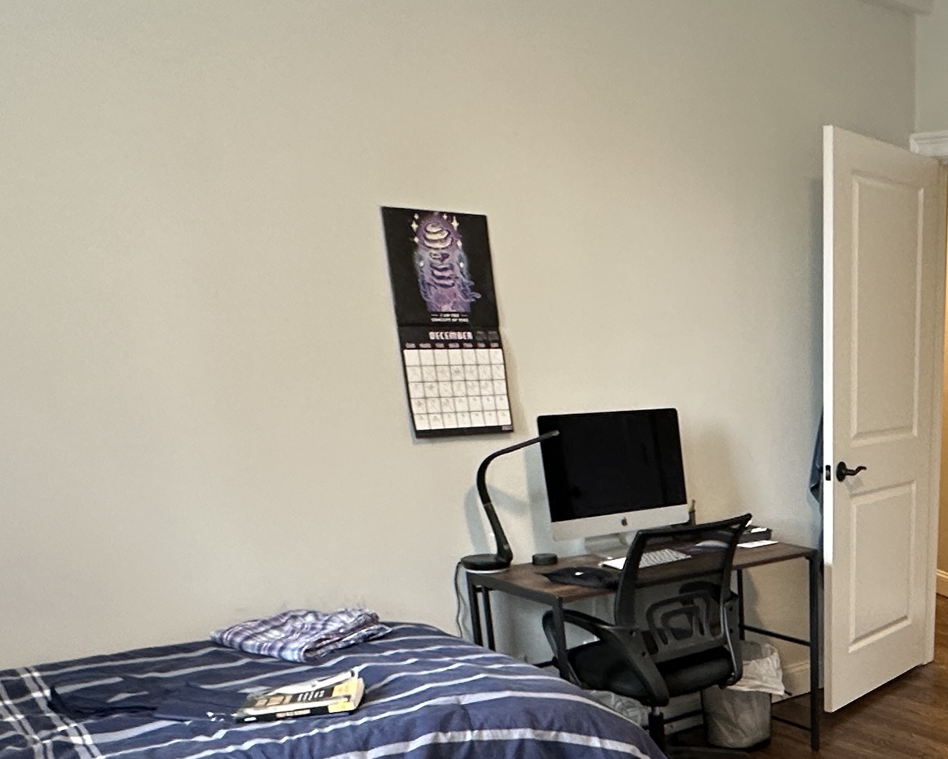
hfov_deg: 40.8
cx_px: 919
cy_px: 726
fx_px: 1122
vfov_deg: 34.6
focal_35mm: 40
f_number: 2.2
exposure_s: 1/60
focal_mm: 2.22
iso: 200
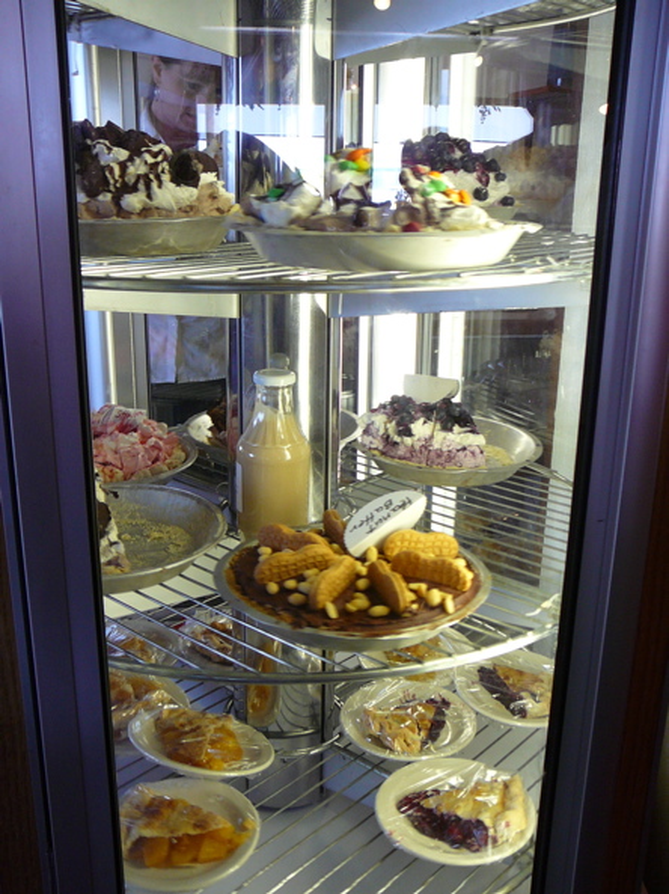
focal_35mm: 35
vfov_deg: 52.7
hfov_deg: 40.7
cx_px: 334
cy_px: 447
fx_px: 903
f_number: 2.8
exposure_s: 1/25
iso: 125
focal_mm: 5.2
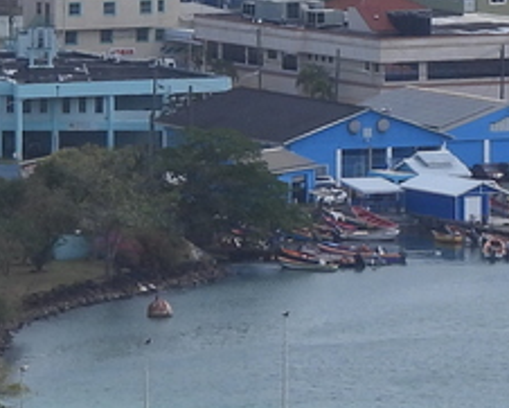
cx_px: 498
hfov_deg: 2.3
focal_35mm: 829
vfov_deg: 1.9
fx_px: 12494
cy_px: -194
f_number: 4.5
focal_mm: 26.8
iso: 100
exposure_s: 1/800
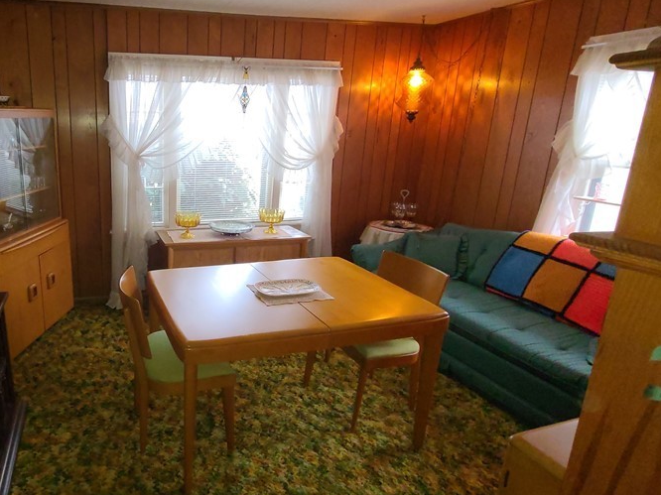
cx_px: 173
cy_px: 217
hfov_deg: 76.3
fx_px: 382
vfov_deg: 65.7
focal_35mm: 20
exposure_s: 1/60
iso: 320
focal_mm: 2.2
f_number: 2.2
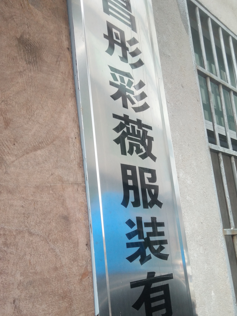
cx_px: 124
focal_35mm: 27
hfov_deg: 51.3
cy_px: 183
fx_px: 246
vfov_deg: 64.9
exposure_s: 1/33.3
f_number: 2.2
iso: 70
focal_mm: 3.66
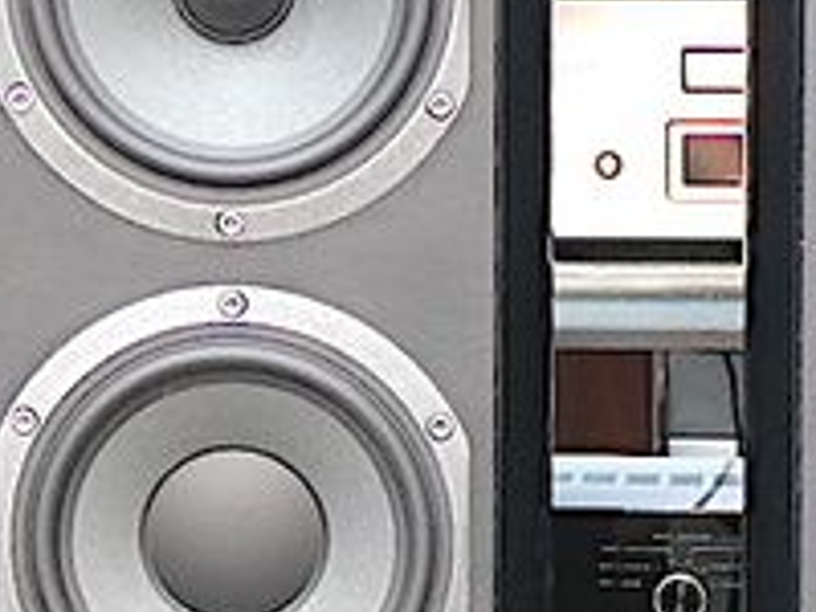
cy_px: 787
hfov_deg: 8.7
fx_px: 5327
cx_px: 620
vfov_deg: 6.5
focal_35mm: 226
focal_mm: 8.4
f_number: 4
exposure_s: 1/5
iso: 200
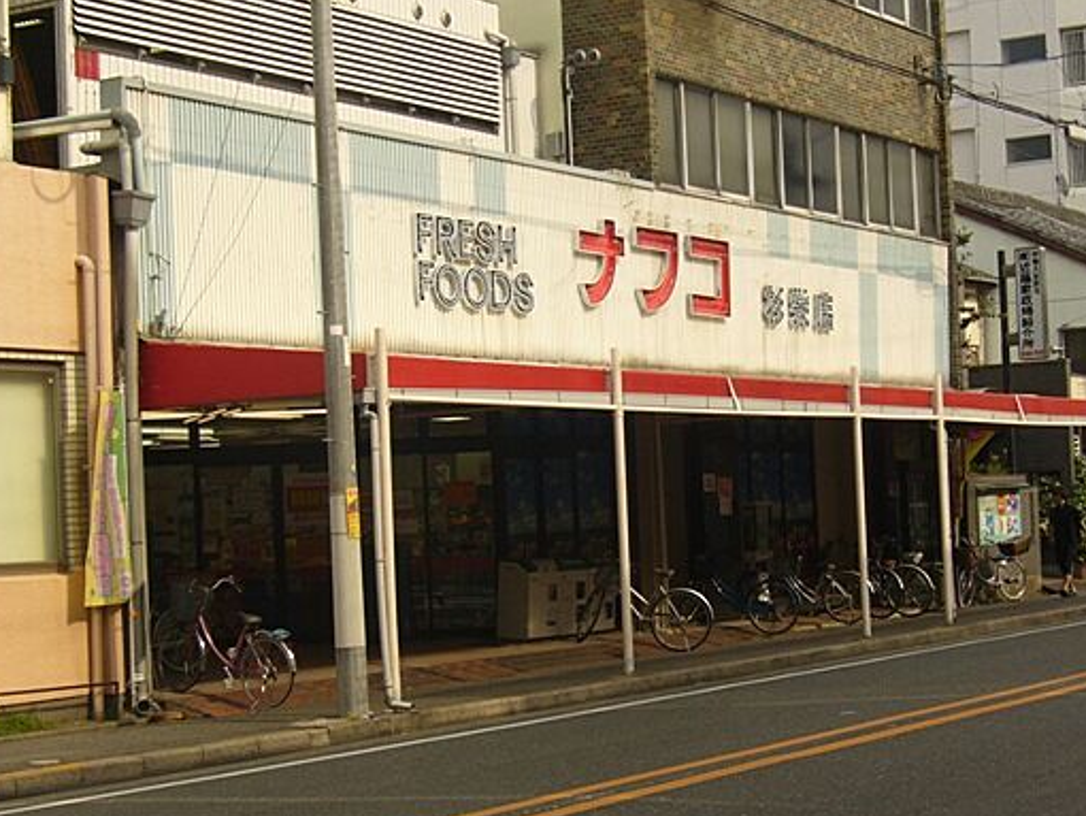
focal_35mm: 79
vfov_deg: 18.7
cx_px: 586
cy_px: 422
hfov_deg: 24.7
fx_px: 2480
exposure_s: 1/200
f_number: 7.5
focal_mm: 10.4
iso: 80
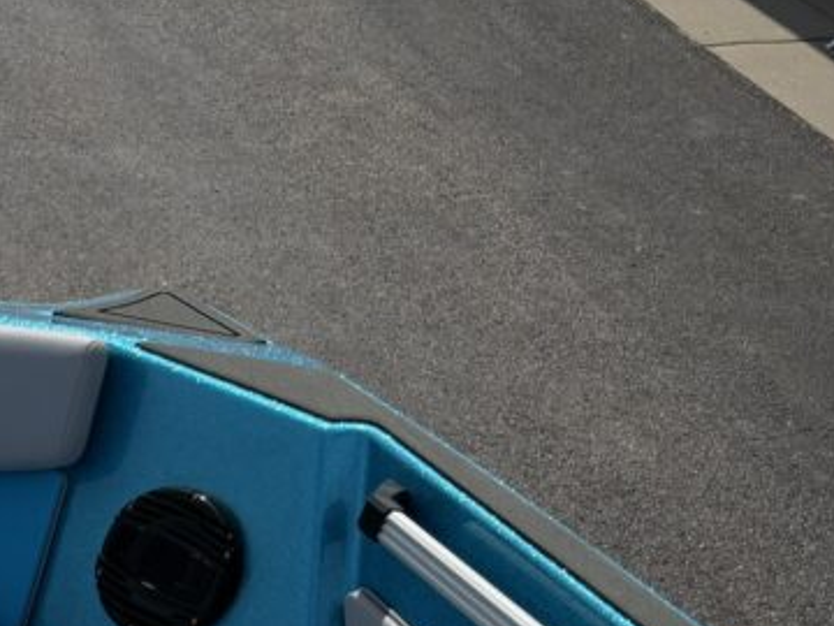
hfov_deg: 21.7
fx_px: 1855
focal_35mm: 77
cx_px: -365
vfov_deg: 17.6
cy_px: 879
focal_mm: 5.96
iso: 50
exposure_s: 1/6711
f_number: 1.6
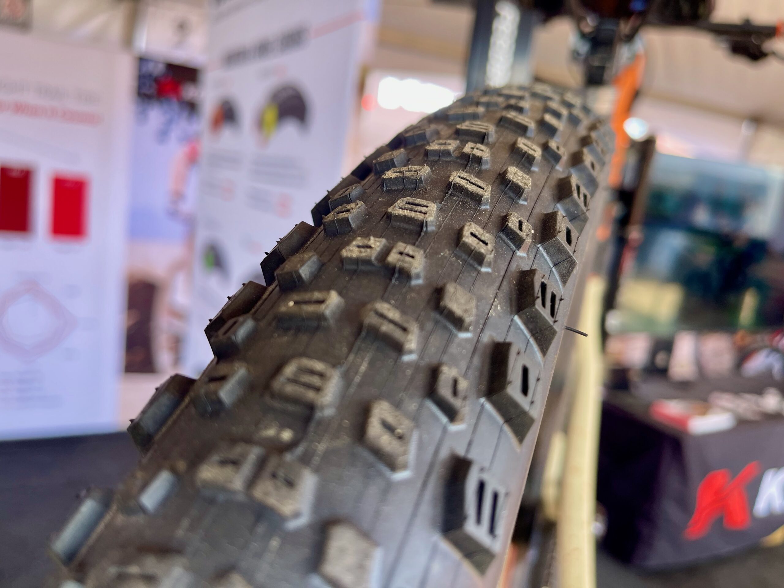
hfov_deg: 69.4
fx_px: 566
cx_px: 392
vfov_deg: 54.9
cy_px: 294
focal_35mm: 25
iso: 32
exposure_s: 1/121
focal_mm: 5.1
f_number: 1.6
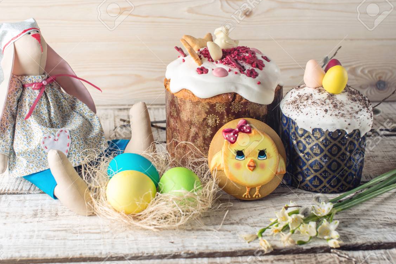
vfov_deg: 23.4
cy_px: 127
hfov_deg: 34.5
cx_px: 178
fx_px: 638
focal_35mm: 58
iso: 64
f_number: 6.3
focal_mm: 50
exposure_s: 1/125
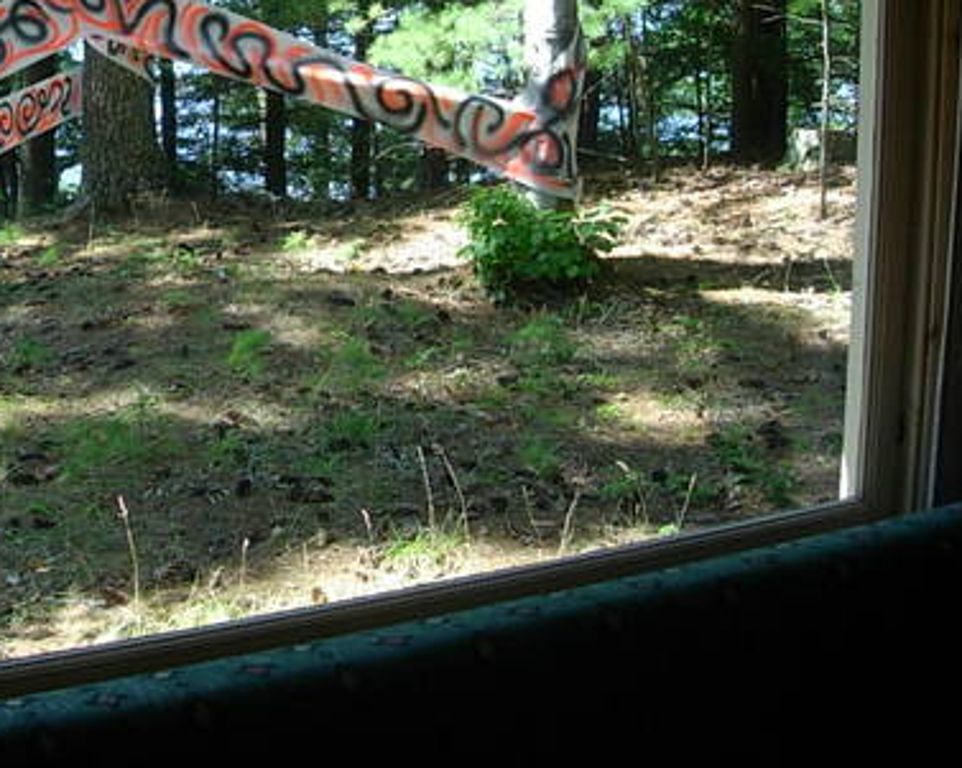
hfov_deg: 28.7
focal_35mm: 64
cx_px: 140
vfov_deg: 23.5
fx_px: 1821
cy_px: 171
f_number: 2.8
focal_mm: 7.8
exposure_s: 1/136
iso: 64
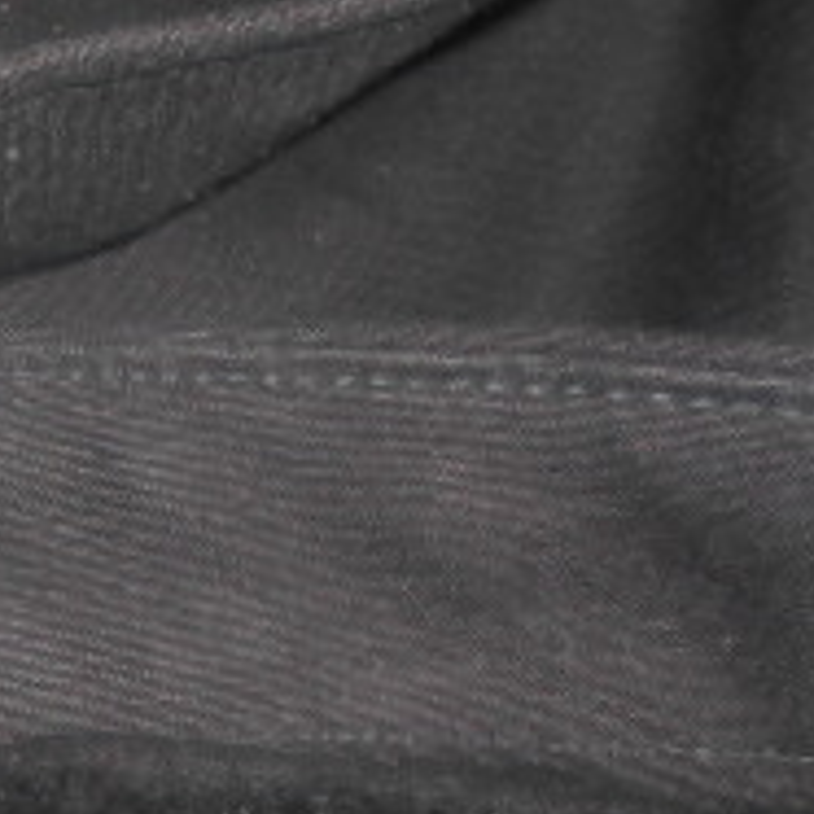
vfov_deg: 21.1
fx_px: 2102
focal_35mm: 79
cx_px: -442
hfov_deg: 19.0
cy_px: 836
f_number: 8
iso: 200
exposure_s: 1/25
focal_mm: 4.6
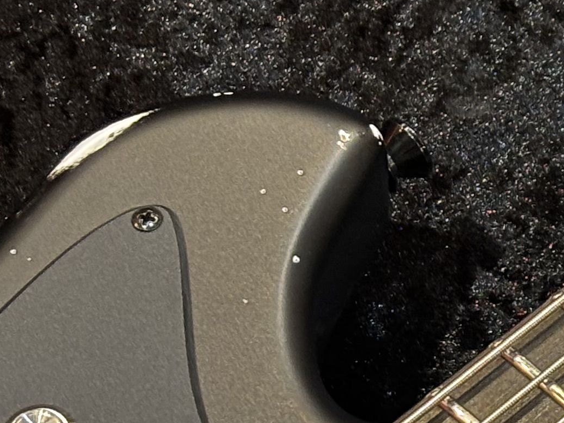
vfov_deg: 7.3
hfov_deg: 9.4
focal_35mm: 203
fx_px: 3308
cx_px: 925
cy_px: 166
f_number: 1.6
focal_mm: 5.96
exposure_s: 1/40
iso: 250
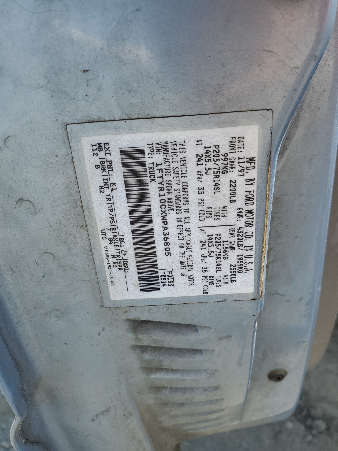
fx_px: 338
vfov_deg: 67.3
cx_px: 169
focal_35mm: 26
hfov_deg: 53.1
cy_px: 226
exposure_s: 1/1000
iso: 50
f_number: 1.5
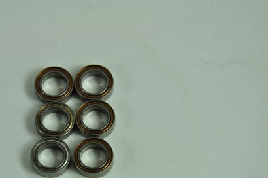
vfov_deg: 5.6
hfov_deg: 8.4
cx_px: 66
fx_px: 1827
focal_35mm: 246
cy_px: 131
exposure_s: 1/160
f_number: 9
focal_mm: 105
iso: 400
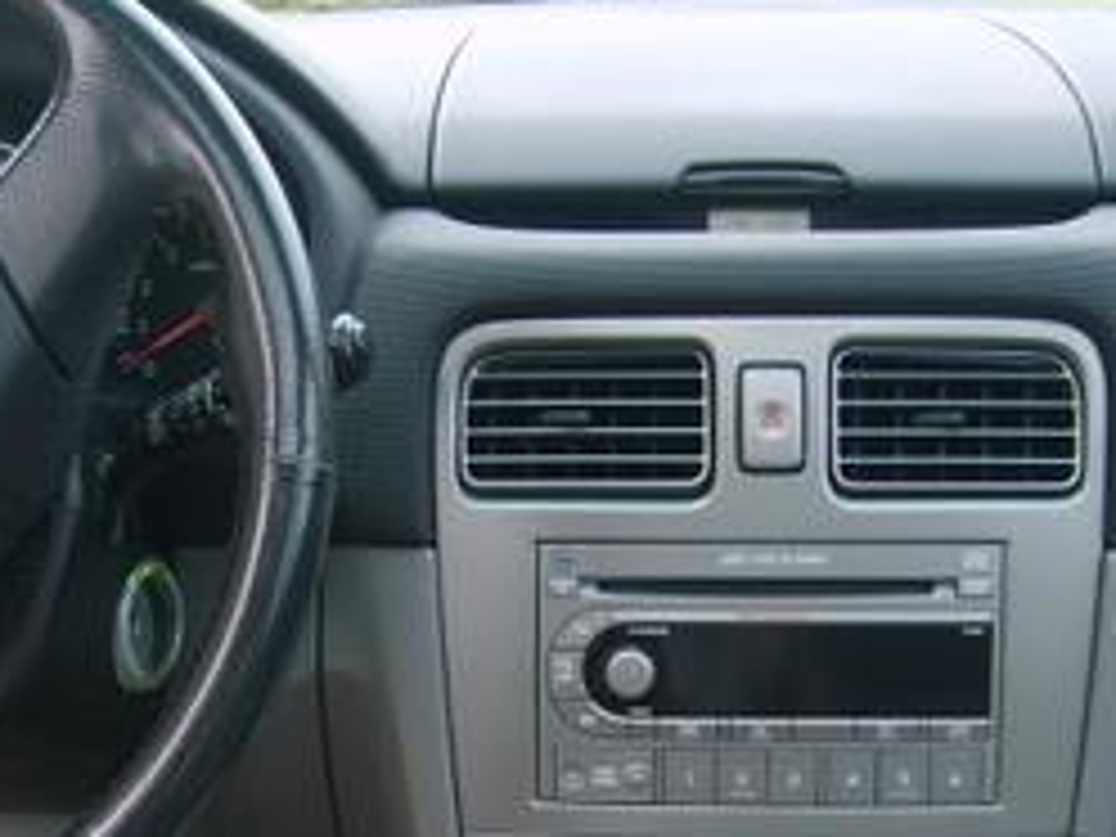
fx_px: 2289
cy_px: 729
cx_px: 315
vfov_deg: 20.4
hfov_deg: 27.1
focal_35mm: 71
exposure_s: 1/90
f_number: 2.8
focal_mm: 5.8
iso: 50
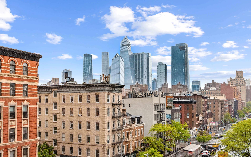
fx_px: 246
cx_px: 126
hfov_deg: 54.0
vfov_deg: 35.3
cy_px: 78
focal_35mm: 36
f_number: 13
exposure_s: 1/200
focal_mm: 35
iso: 1250
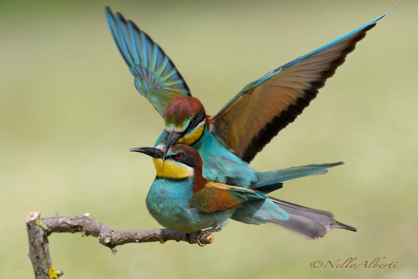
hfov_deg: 2.7
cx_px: 209
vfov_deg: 1.8
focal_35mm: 750
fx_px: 8708
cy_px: 140
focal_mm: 500
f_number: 8
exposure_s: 1/2000
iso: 360
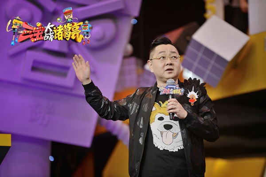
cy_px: 88
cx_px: 133
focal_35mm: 200
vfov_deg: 6.9
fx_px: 1478
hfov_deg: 10.3
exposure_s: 1/200
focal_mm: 200
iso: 320
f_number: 2.8
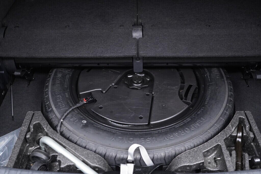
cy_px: 87
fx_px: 261
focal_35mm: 36
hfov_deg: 53.1
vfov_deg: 36.9
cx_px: 130
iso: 1000
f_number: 2.8
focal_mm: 24
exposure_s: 1/40
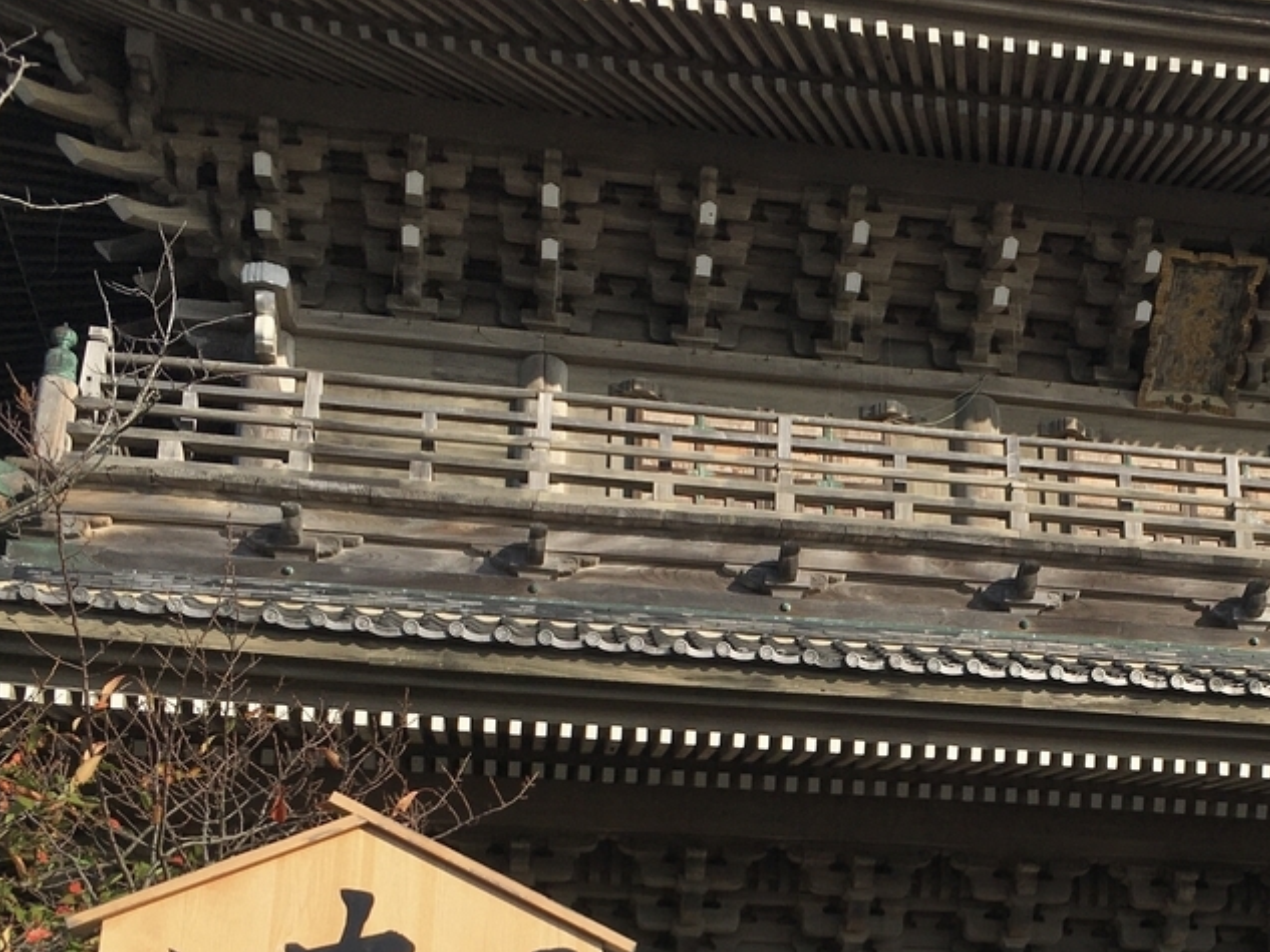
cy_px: 848
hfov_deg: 34.2
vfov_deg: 25.8
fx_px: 2018
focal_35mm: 55
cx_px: 945
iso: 25
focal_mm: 4.15
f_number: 2.2
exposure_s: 1/2404
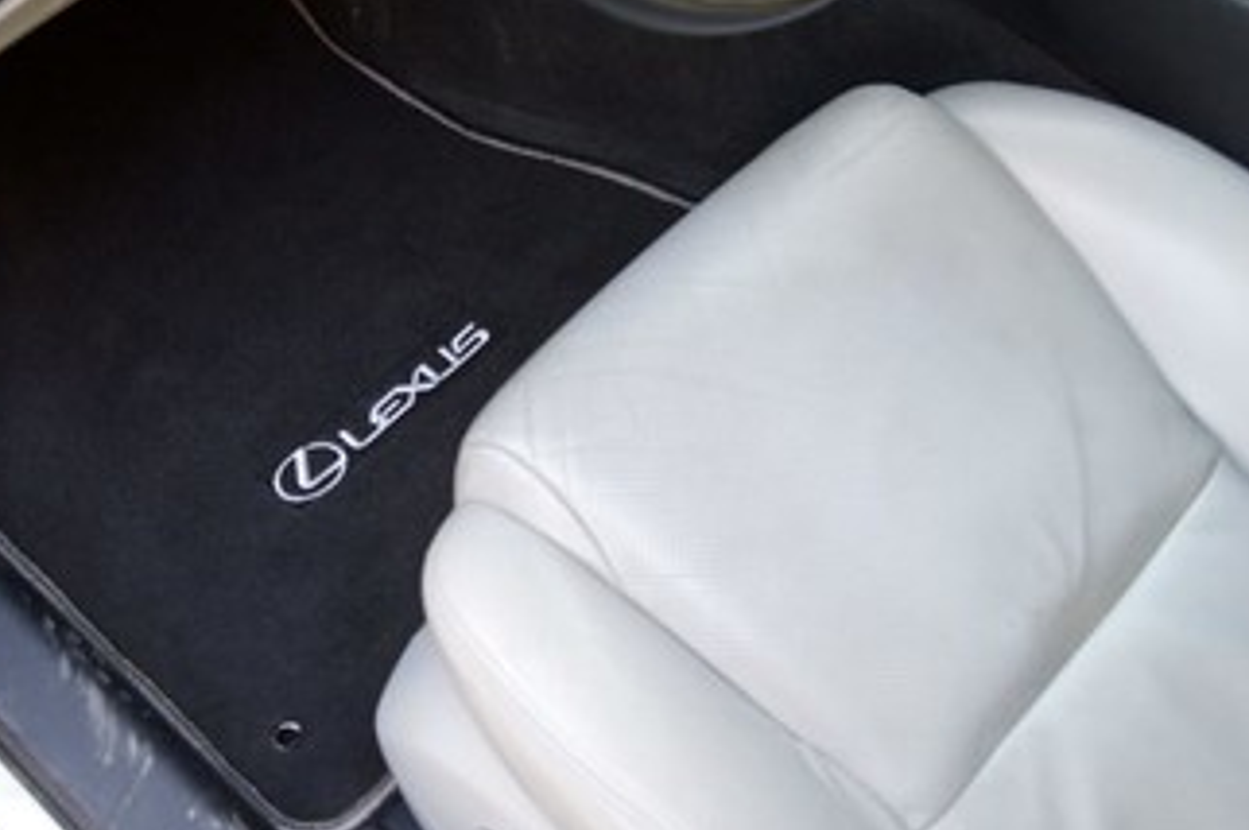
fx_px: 1629
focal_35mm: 47
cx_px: 450
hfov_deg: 41.6
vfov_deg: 28.5
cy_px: 332
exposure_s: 1/20
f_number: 4
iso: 400
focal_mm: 24
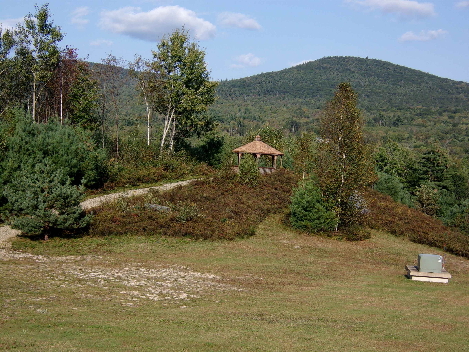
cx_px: 234
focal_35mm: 70
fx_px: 948
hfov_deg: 27.8
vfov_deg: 21.0
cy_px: 176
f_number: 4.9
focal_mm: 12.5
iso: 80
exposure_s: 1/400
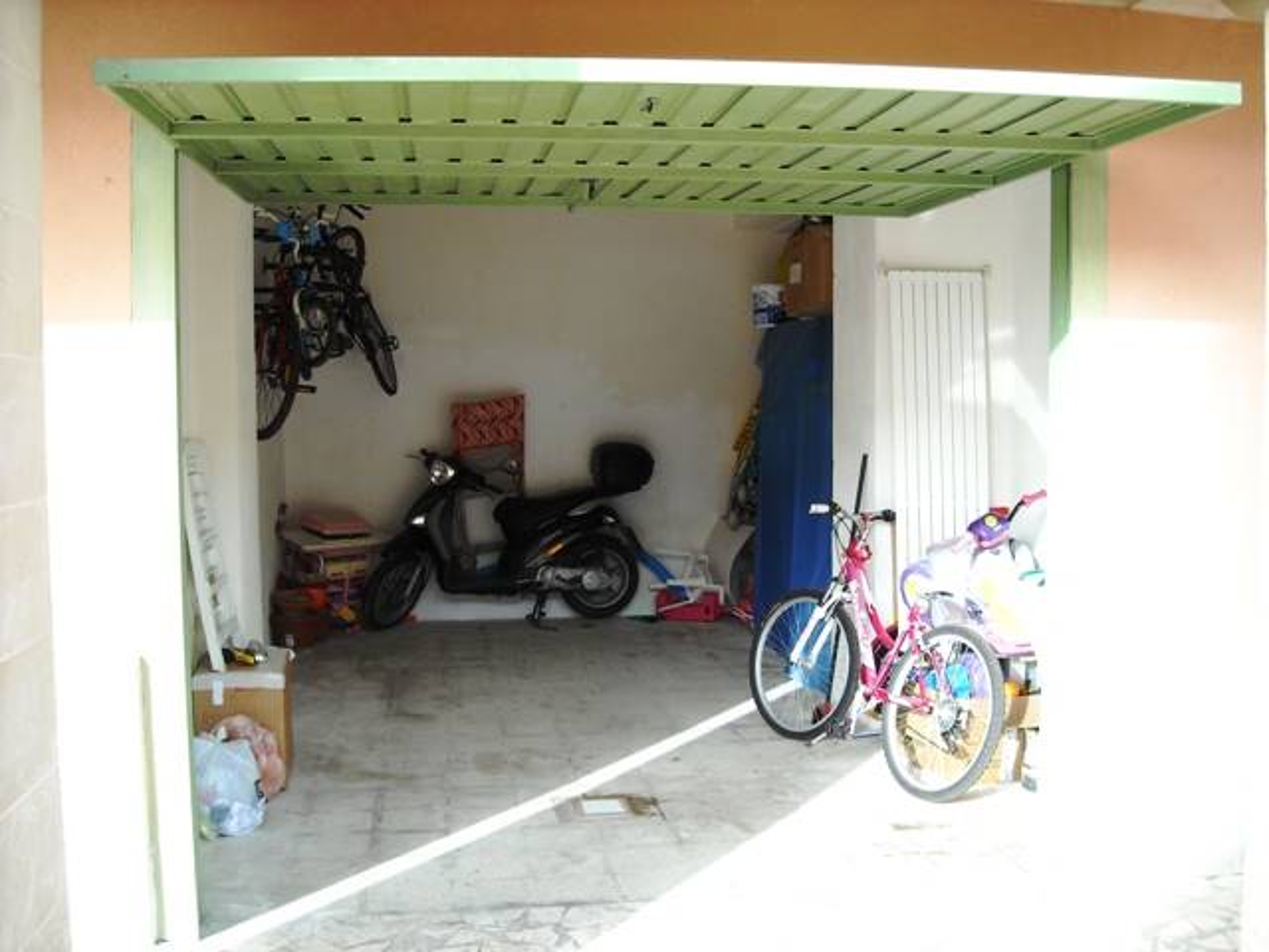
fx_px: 1283
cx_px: 634
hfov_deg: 52.6
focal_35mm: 35
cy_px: 476
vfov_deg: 40.7
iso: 141
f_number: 2.8
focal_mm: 5.7
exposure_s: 1/250
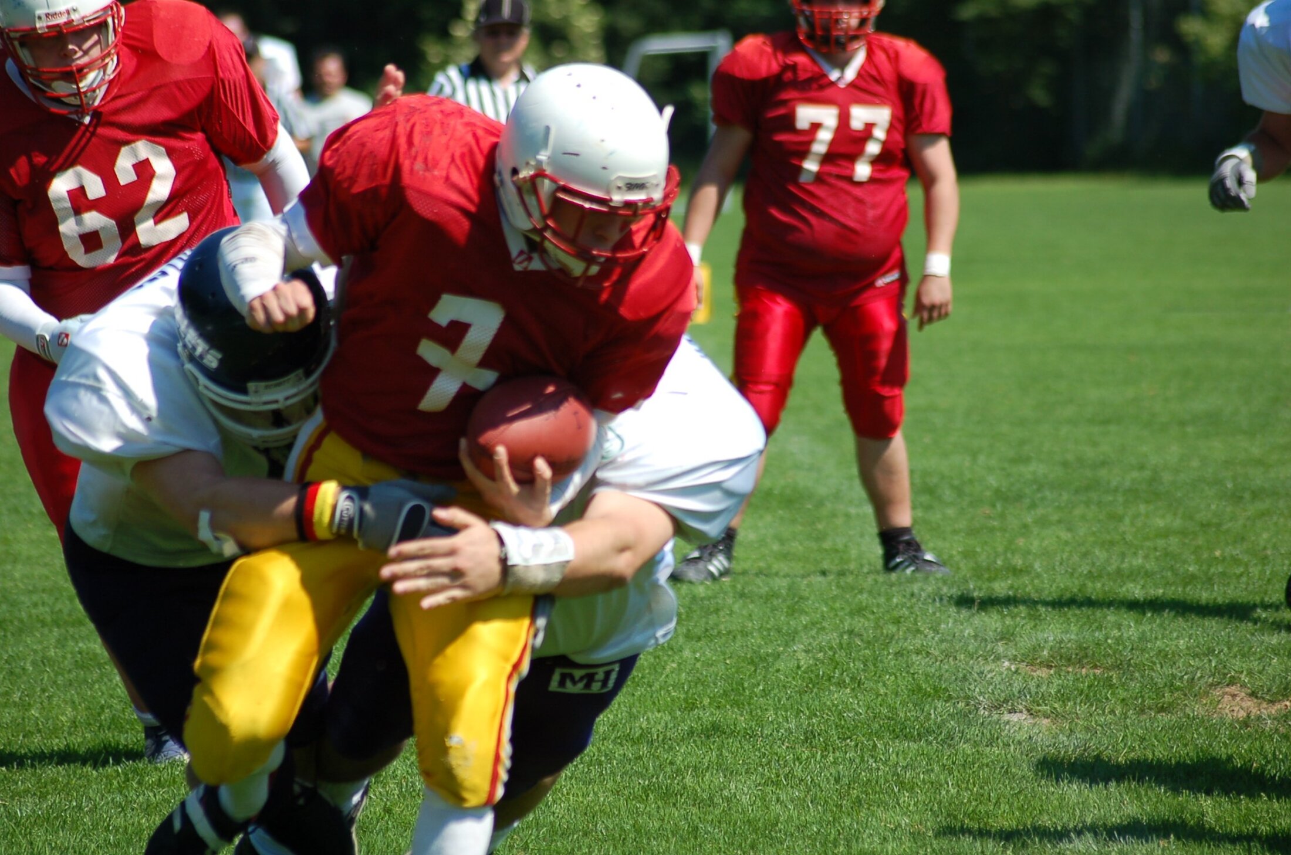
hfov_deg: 8.1
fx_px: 9127
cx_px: 646
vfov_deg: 5.4
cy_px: 428
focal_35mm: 255
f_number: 4.8
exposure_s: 1/1000
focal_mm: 170
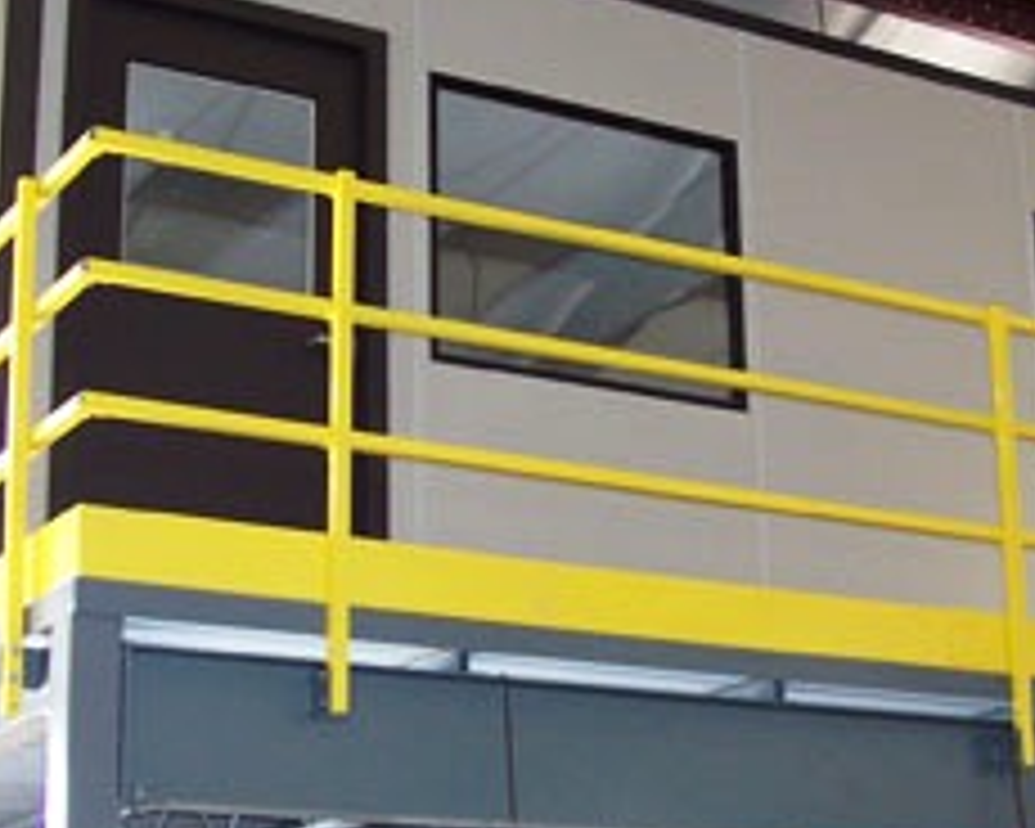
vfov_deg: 19.4
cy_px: 513
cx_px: 648
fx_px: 2420
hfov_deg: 24.1
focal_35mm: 79
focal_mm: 5.6
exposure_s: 1/60
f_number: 2.8
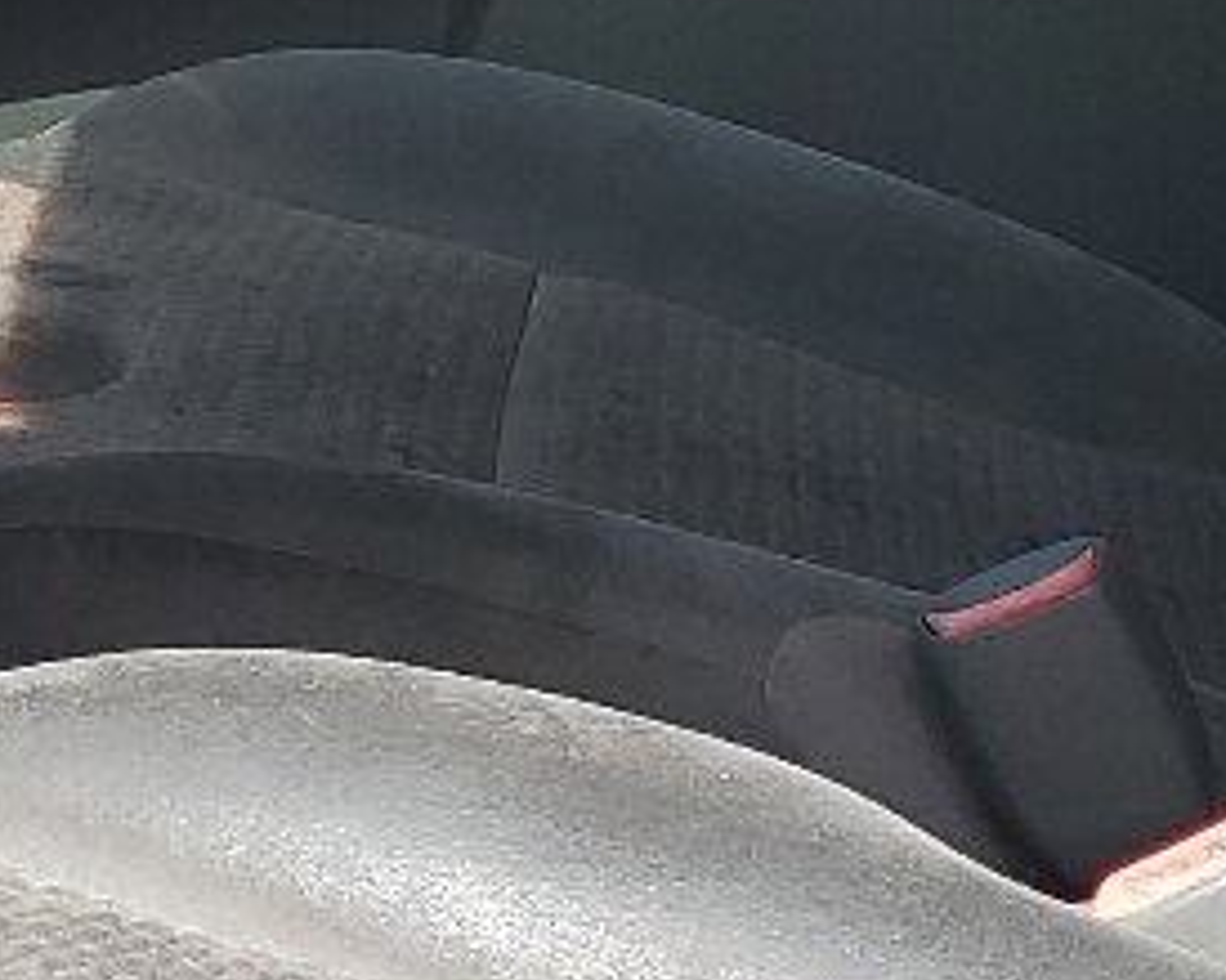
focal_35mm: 148
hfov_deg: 12.7
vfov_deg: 10.4
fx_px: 5368
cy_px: 394
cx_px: -192
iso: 50
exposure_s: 1/1250
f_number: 1.5
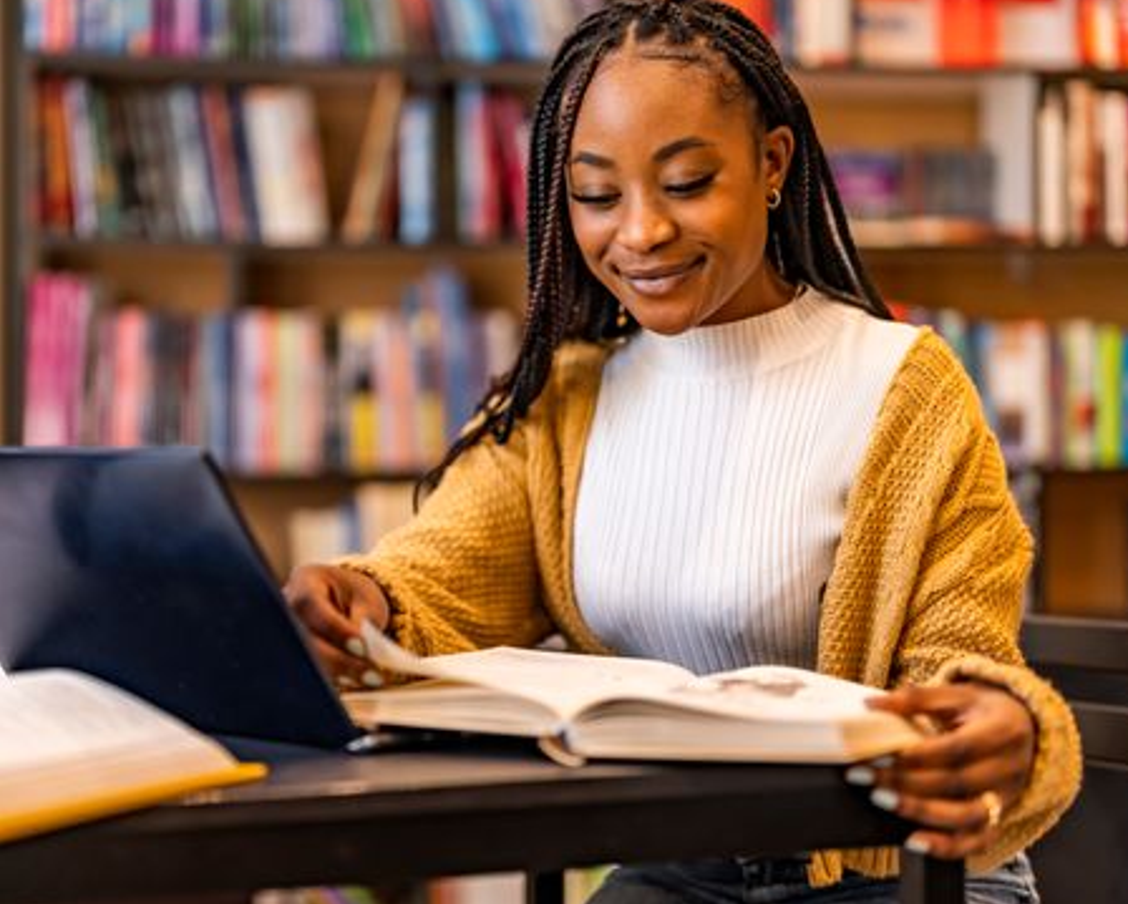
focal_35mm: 68
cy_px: 427
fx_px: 2272
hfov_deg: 27.9
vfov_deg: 22.5
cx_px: 494
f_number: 1.2
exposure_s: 1/200
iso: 100
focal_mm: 50
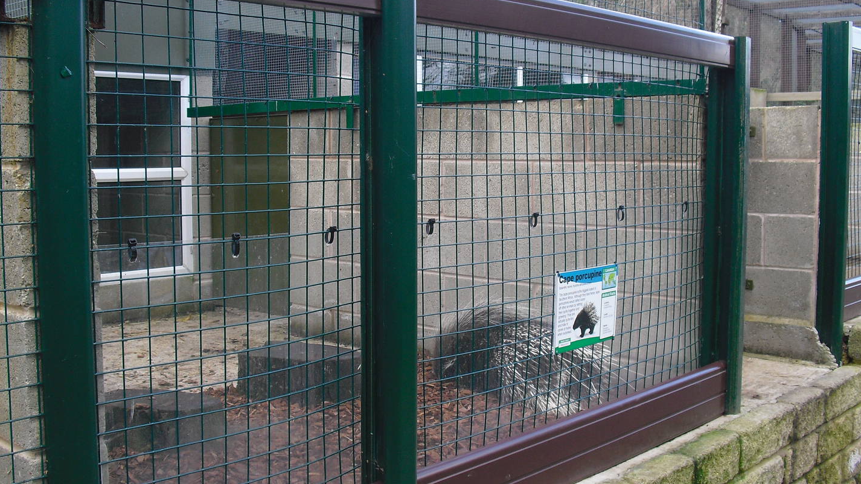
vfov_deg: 27.1
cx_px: 412
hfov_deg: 46.4
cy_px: 214
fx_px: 1004
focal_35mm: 44
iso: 100
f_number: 3.1
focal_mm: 6.3
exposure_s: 1/125
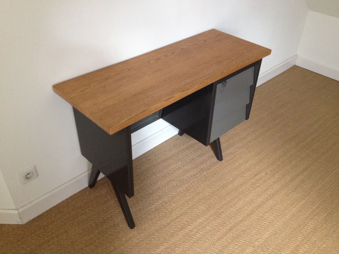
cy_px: 127
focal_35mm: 35
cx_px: 170
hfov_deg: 52.6
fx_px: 343
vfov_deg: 40.7
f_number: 2.4
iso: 250
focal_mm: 4.28
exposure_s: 1/20
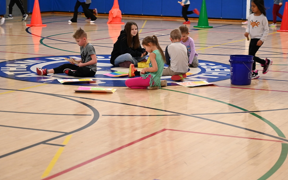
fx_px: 777
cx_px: 166
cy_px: 63
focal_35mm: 99
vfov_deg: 13.2
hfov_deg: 21.0
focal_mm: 70
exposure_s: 1/125
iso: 1600
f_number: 4
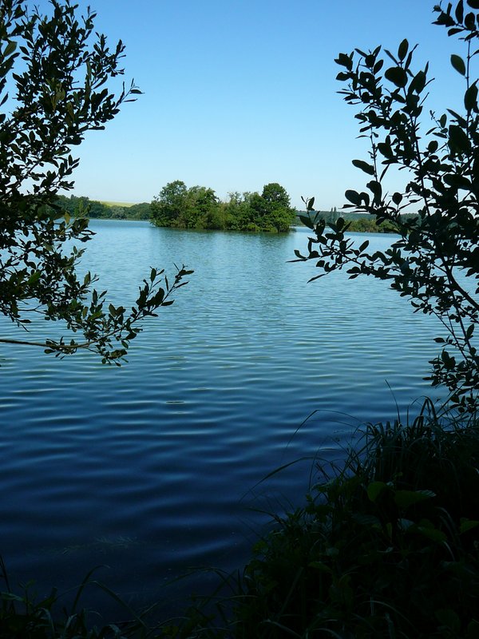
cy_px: 320
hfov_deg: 40.7
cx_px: 240
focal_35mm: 35
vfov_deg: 52.6
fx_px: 646
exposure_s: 1/500
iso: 80
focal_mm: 5.2
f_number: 5
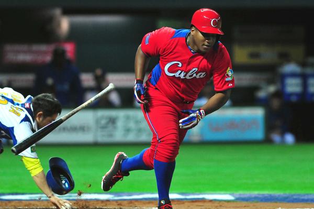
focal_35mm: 450
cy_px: 104
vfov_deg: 3.0
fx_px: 3922
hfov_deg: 4.6
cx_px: 157
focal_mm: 300
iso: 2000
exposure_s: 1/1000
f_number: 3.2
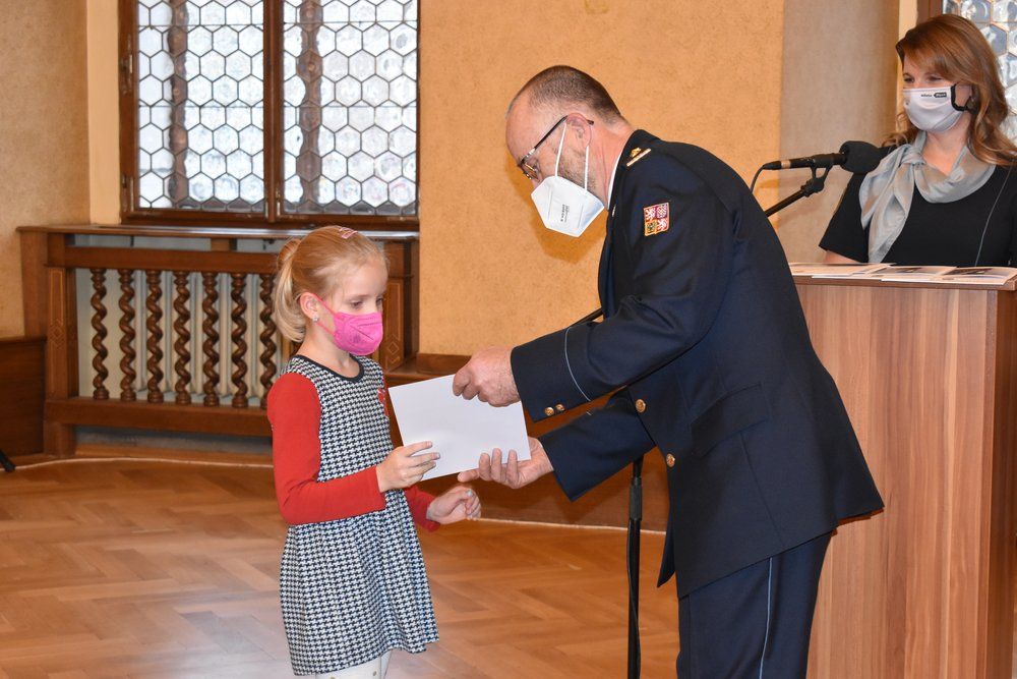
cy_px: 340
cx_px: 508
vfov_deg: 18.9
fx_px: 2034
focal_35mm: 72
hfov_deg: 28.1
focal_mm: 48
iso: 2200
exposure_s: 1/60
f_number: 5.3
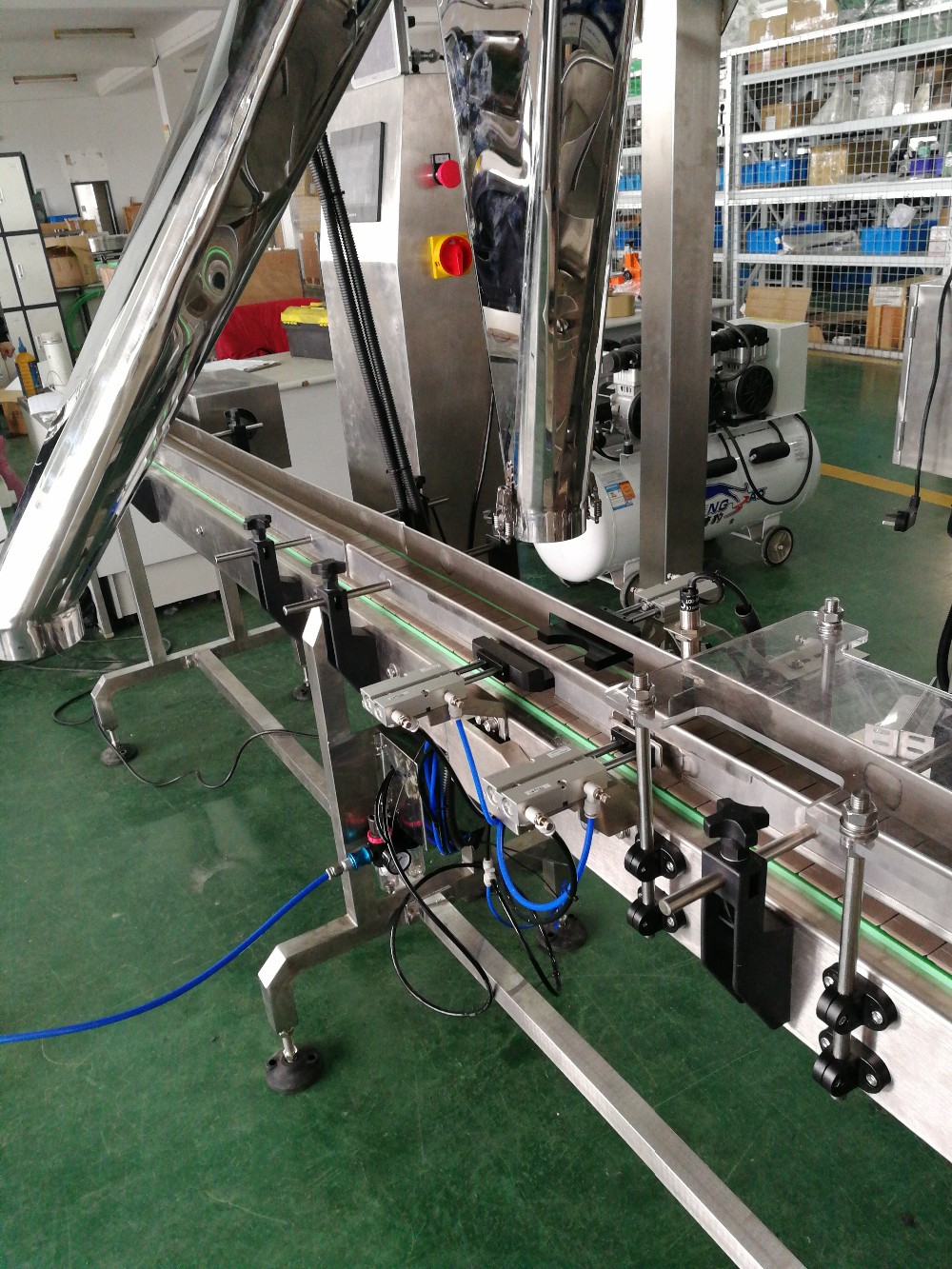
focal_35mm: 27
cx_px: 476
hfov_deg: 51.4
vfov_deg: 65.3
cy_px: 634
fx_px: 990
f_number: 2.2
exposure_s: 1/25
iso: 320
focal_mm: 3.84
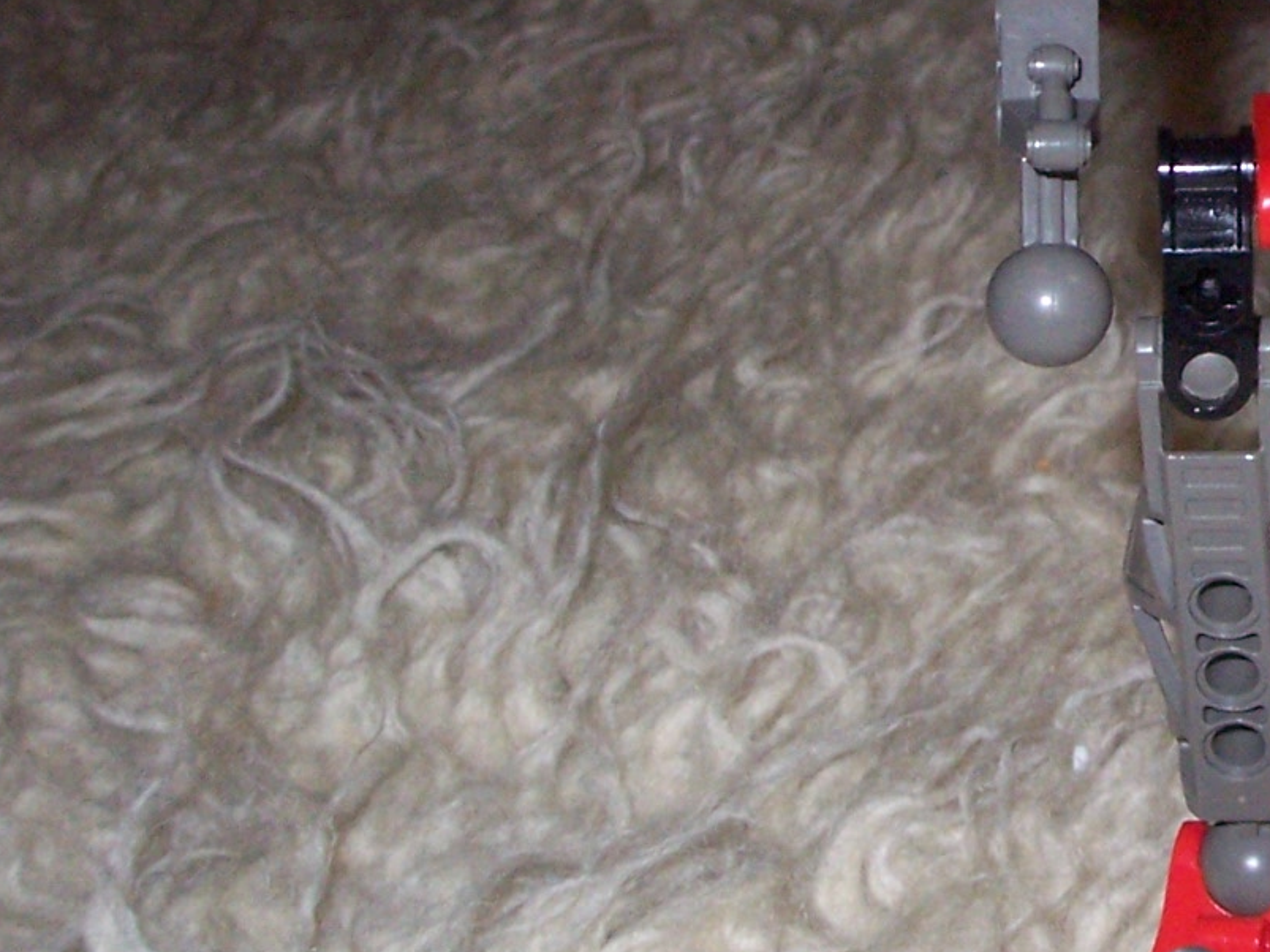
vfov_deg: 11.8
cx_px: 1490
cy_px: 172
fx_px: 4585
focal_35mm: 125
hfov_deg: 15.3
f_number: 4
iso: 200
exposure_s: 1/80
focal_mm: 8
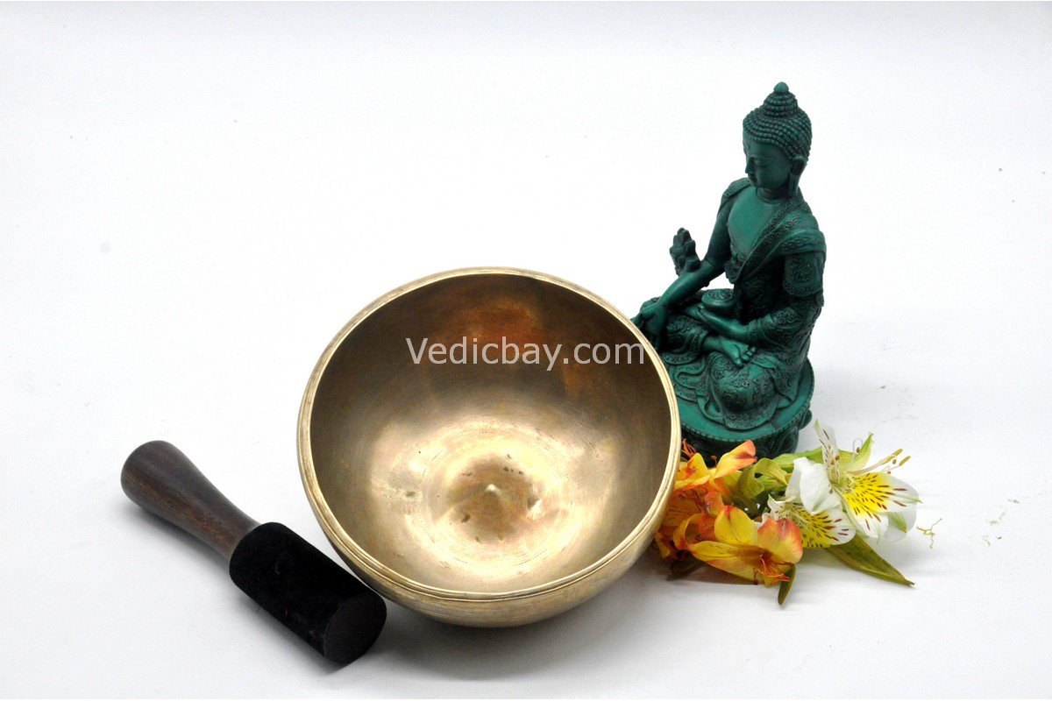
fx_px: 2411
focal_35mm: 82
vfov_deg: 16.6
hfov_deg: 24.6
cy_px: 350
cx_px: 526
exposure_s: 1/200
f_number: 14
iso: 1600
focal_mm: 55
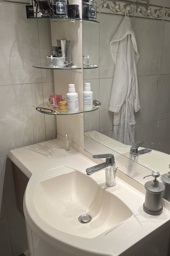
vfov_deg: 55.8
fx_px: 241
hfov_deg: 38.3
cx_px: 118
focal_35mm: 34
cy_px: 127
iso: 80
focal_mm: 5.1
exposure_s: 1/100
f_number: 1.6
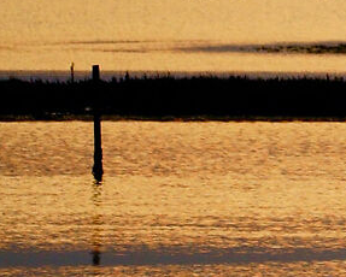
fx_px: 12215
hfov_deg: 1.6
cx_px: 1213
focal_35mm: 1192
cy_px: -84
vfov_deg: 1.3
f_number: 5.6
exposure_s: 1/400
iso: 250
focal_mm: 152
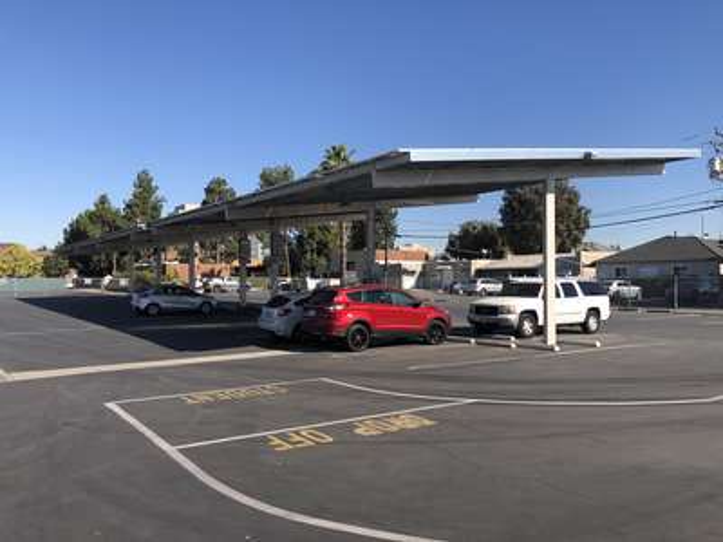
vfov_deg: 49.7
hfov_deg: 63.4
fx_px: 585
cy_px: 271
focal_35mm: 28
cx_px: 362
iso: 20
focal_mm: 4
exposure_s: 1/1656
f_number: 1.8
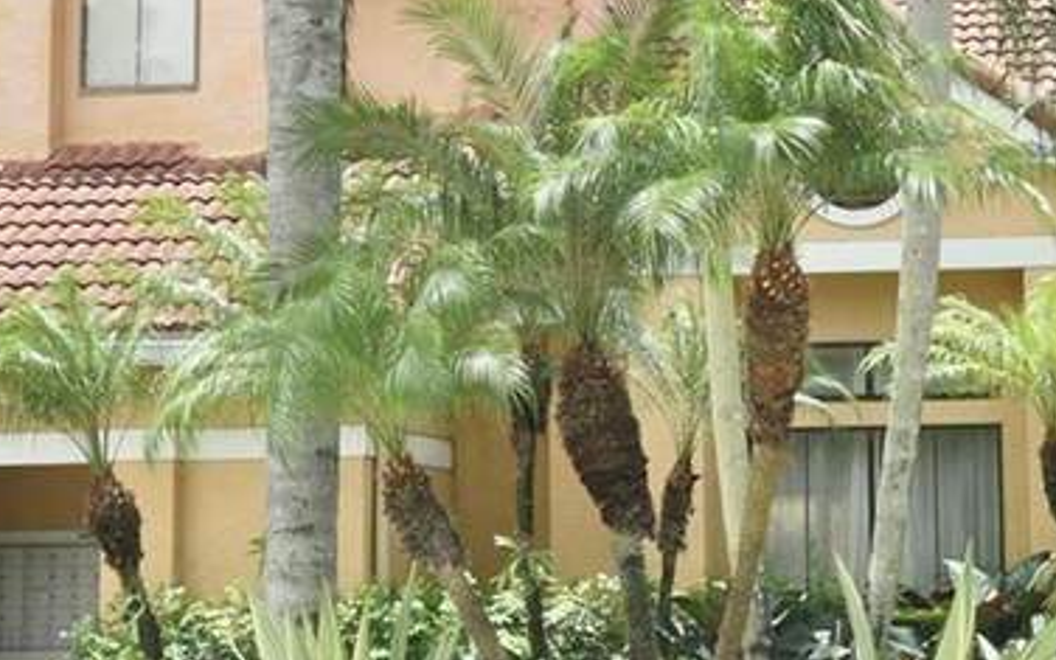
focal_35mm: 104
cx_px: 764
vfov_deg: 12.5
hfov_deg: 19.9
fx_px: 2993
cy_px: 111
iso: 160
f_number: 8
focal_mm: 20
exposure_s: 1/250
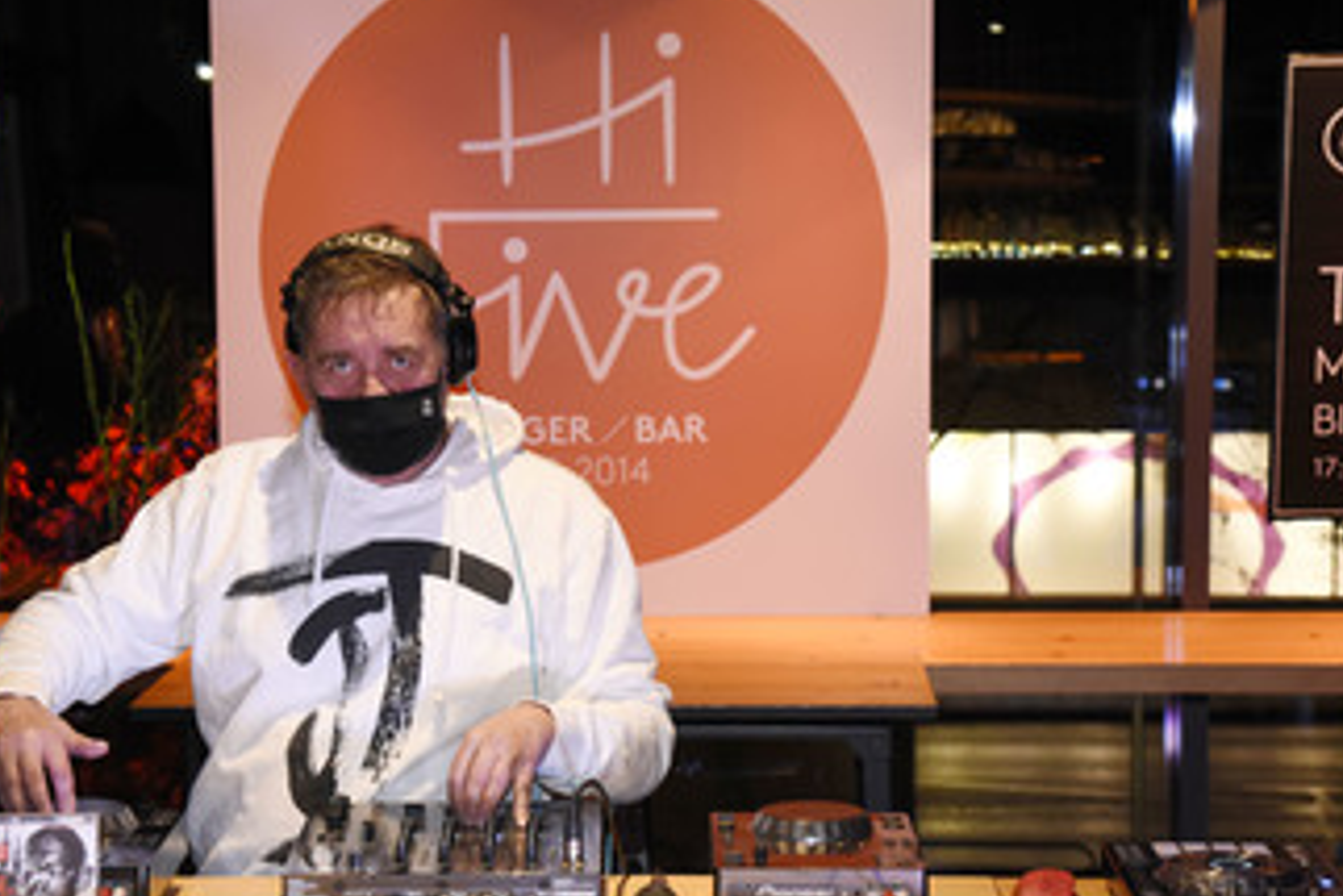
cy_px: 525
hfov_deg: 22.4
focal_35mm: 91
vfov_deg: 15.0
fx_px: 3396
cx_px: 682
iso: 3200
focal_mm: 65
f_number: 6.3
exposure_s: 1/60
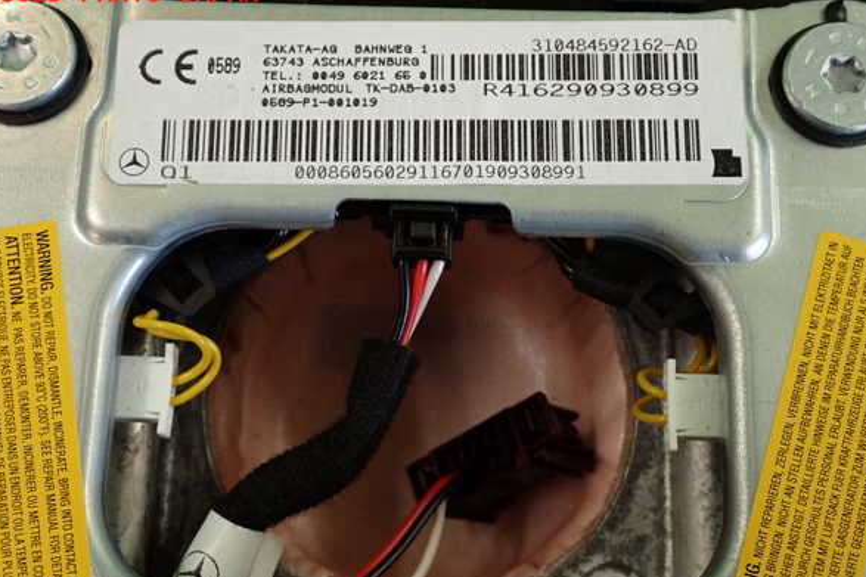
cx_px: 434
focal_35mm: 50
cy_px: 305
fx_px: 1202
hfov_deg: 39.6
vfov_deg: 27.0
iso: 800
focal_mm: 8.4
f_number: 3.1
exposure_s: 1/125
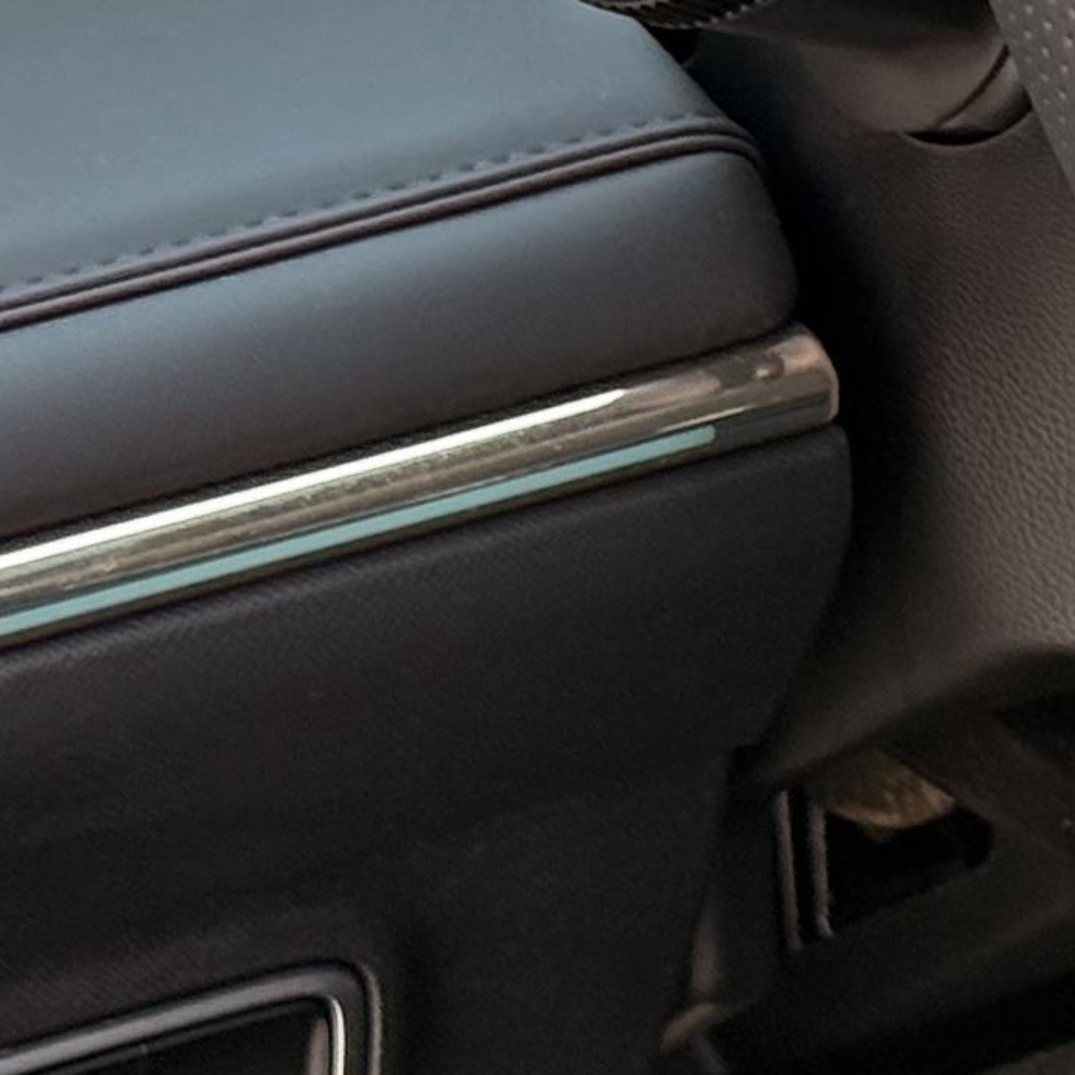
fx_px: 8608
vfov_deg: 7.1
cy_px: -197
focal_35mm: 245
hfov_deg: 6.9
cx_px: 2235
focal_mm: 6.76
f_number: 1.78
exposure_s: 1/242
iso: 100
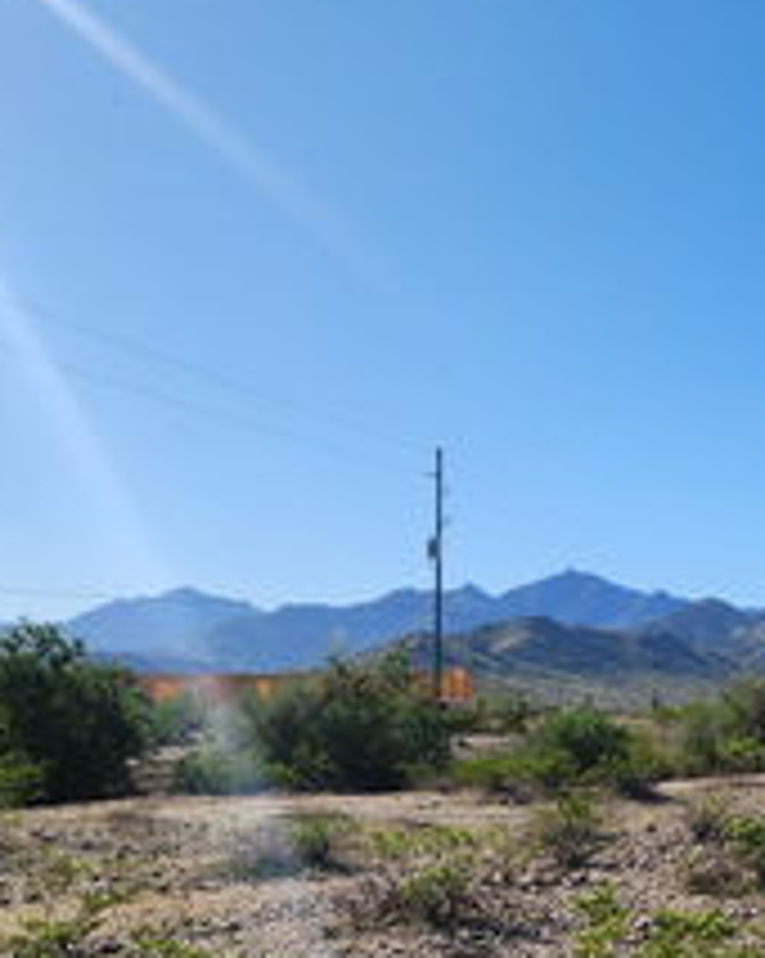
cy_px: 724
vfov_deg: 34.0
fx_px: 1530
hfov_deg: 25.4
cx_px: 904
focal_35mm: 54
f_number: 1.8
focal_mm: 5.4
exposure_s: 1/2192
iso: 20
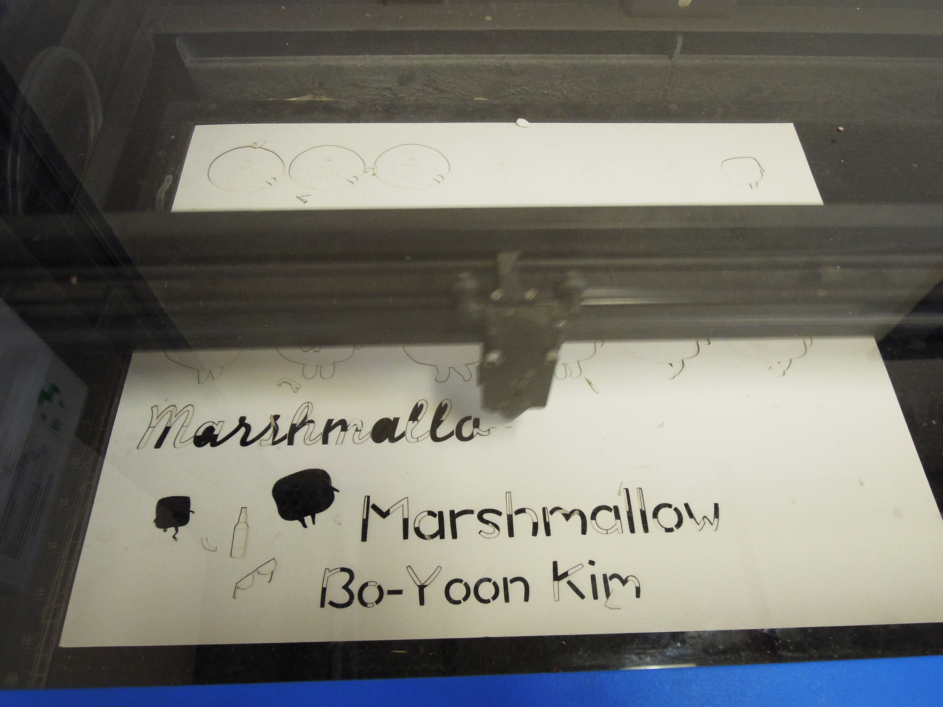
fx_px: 654
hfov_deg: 71.6
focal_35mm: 24
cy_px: 354
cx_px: 472
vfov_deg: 56.8
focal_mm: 4.3
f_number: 2.8
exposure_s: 1/25
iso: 400
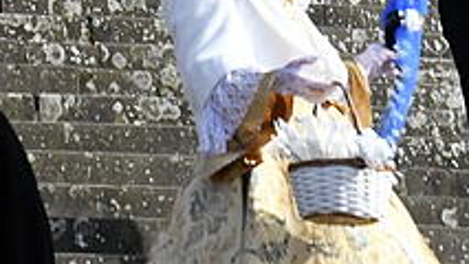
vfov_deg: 2.0
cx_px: -536
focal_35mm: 595
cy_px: -278
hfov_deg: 3.6
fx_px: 7402
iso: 4000
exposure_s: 1/8000
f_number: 6.3
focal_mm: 86
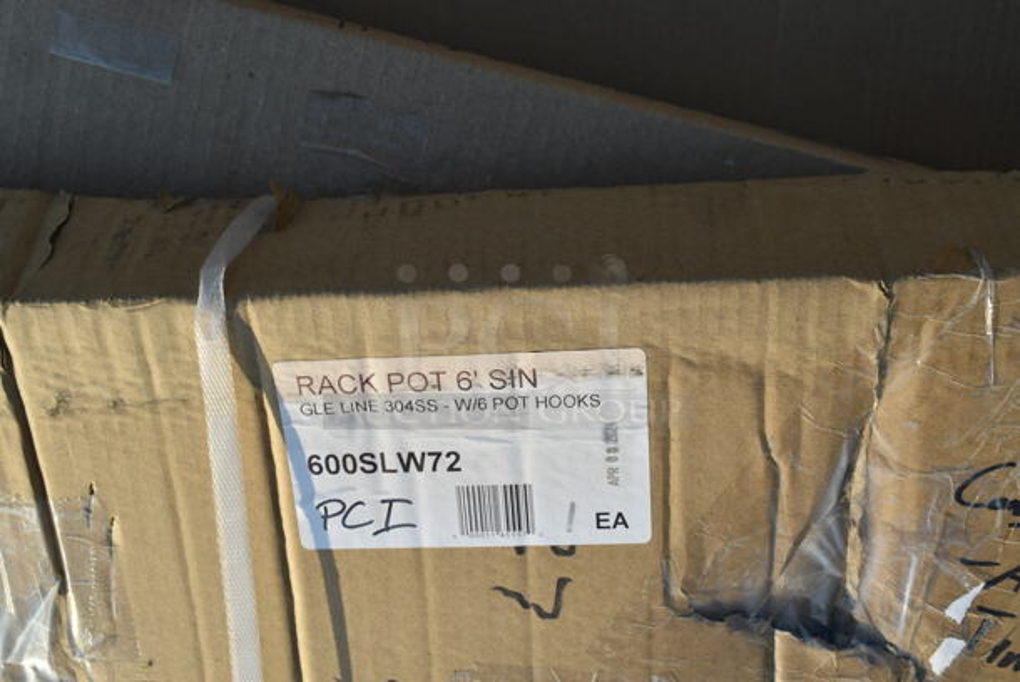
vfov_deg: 33.1
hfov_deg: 47.9
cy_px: 341
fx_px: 1149
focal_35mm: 40
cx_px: 510
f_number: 7.1
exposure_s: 1/200
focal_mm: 27
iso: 100
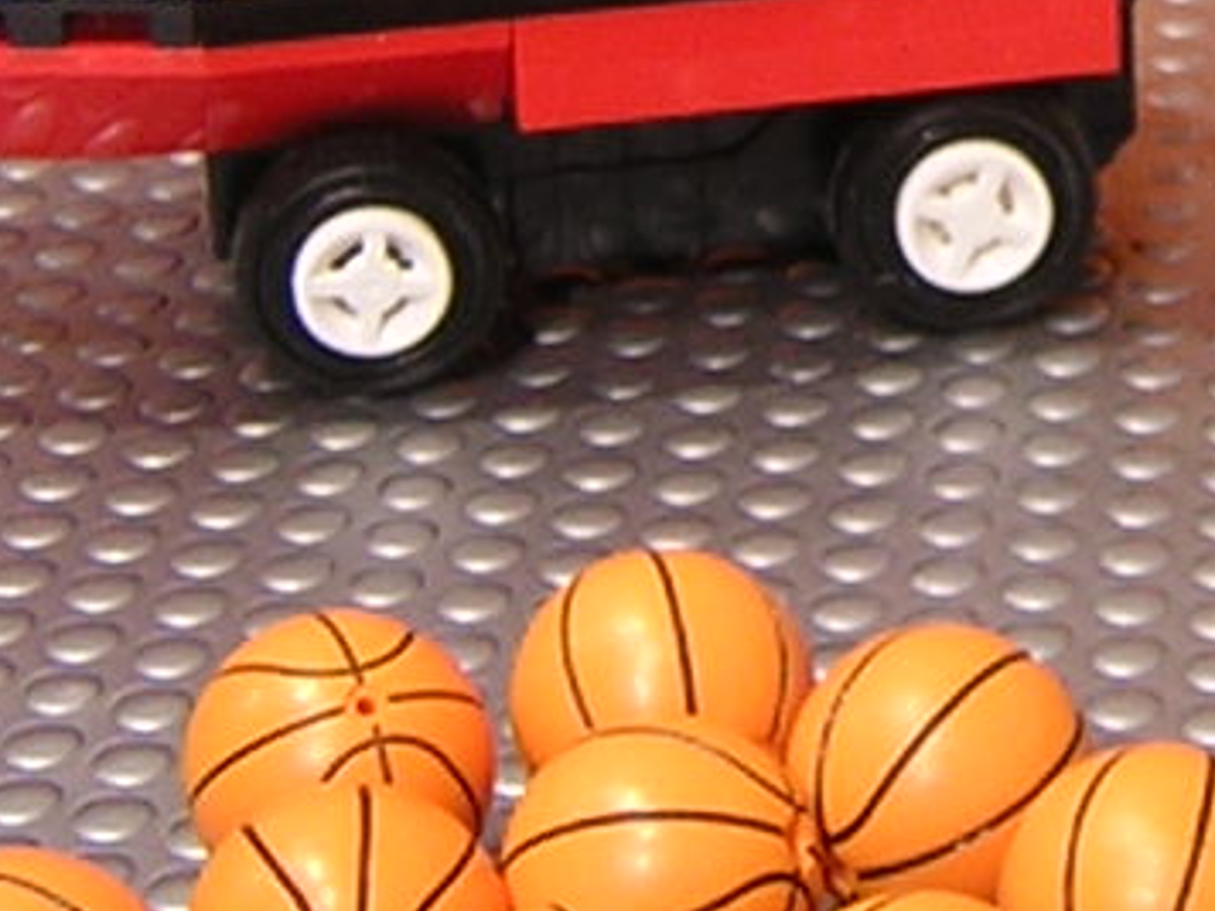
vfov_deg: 8.9
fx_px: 5686
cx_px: 1290
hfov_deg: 12.0
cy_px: -478
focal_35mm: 162
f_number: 2.6
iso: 100
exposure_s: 1/5.6
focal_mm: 4.7
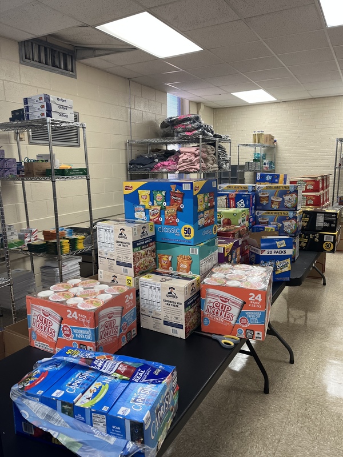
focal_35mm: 26
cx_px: 172
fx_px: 344
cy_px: 228
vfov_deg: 67.3
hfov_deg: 53.1
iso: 125
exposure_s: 1/120
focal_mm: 5.1
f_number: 1.6
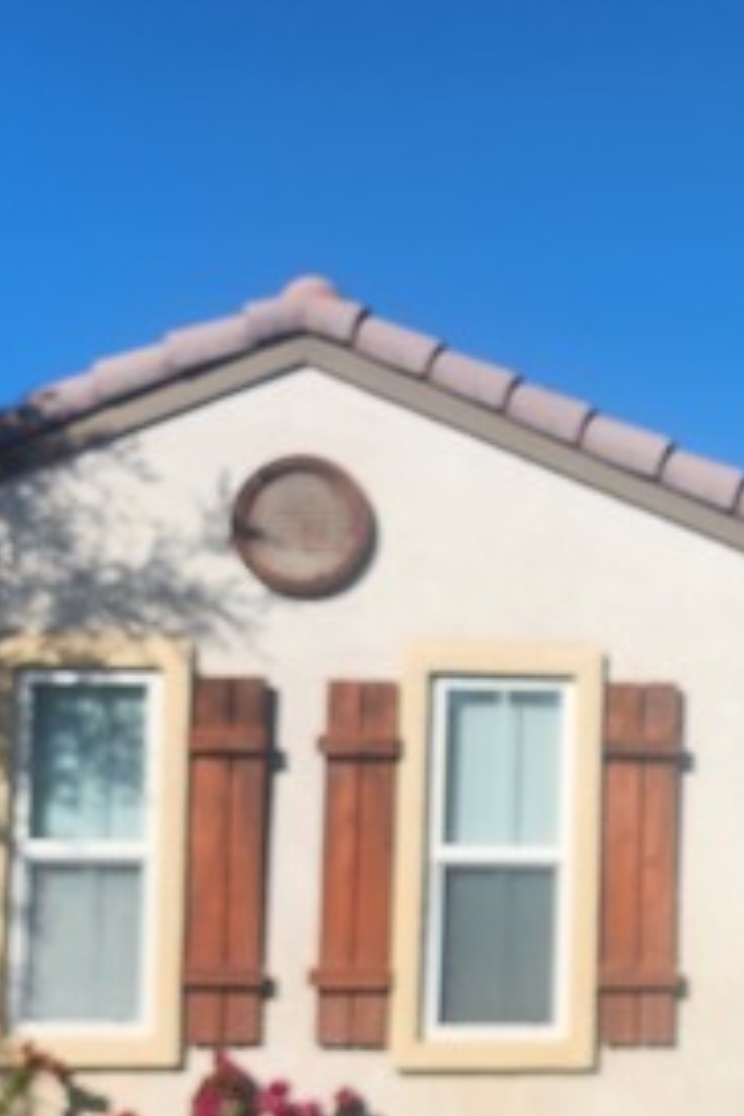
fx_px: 2170
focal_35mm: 70
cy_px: 838
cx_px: 928
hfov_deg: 18.3
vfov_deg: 28.4
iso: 12
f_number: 1.8
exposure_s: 1/1849
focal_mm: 6.4
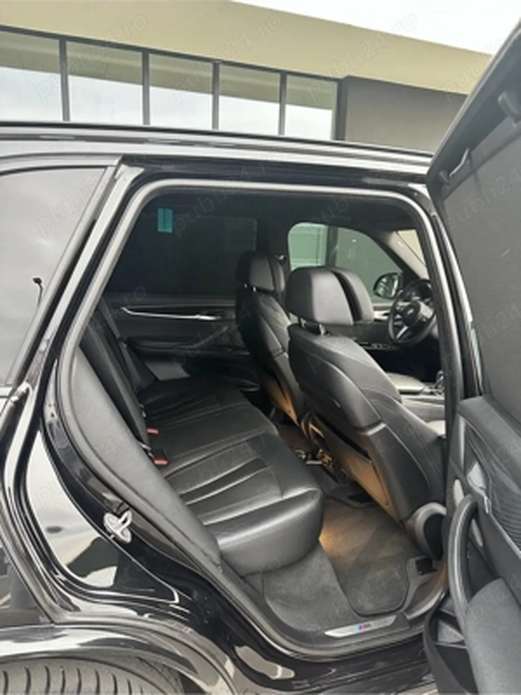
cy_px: 348
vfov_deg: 71.6
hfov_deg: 56.8
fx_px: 482
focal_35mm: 24
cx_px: 260
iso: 320
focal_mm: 6.86
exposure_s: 1/60
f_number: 1.78
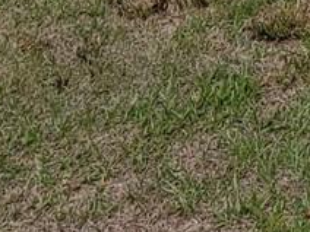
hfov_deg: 15.8
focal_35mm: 98
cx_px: 616
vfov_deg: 11.1
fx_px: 878
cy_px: -416
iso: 50
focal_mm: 2.2
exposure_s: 1/1899
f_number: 2.2
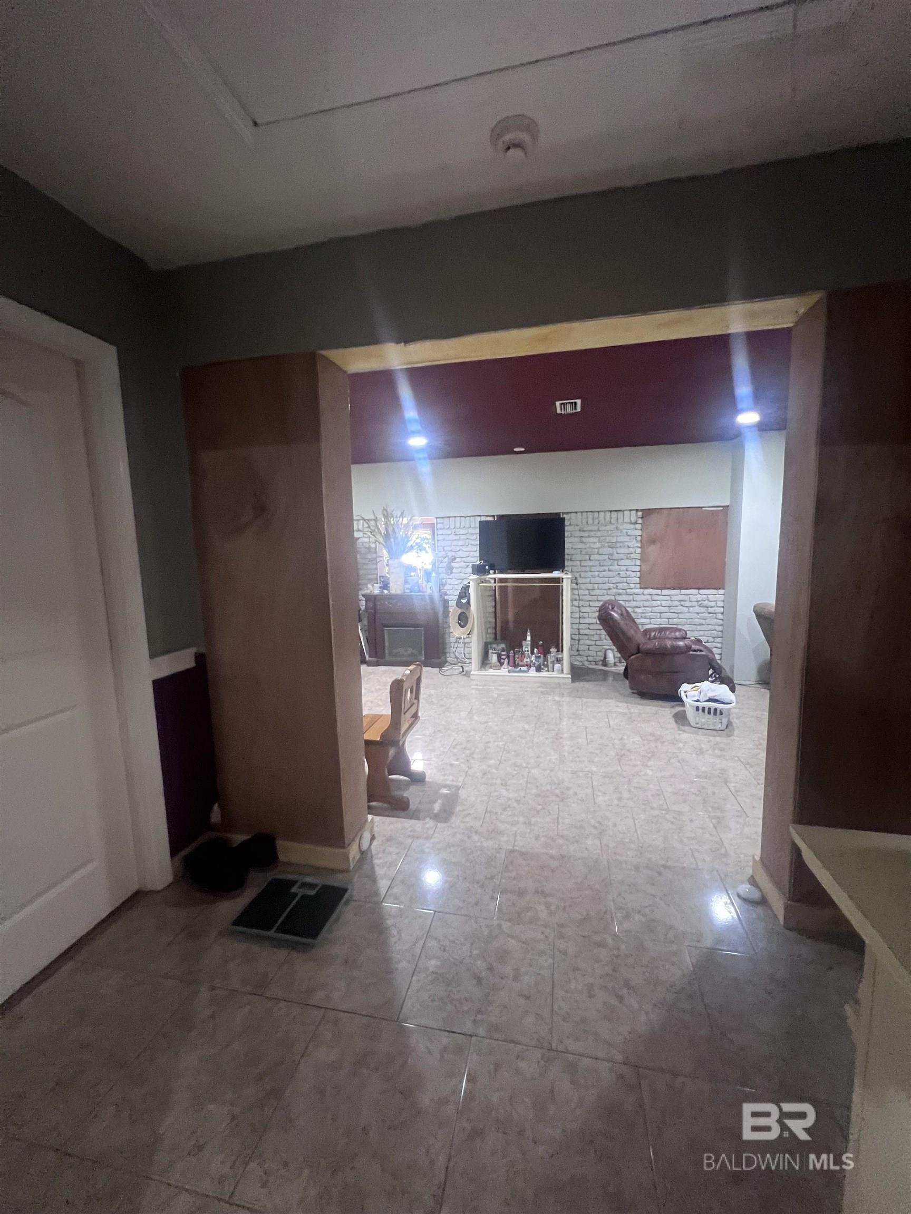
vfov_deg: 106.2
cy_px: 607
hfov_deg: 89.9
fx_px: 456
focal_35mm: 13
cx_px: 456
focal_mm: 1.57
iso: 500
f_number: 1.8
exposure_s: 1/60
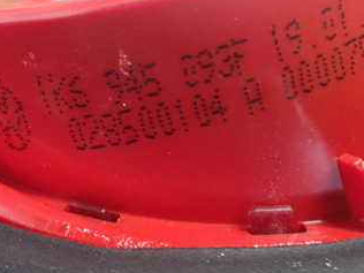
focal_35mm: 57
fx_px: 599
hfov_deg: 33.8
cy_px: 65
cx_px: 175
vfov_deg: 25.3
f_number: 2.3
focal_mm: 5.4
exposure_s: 1/40
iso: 800
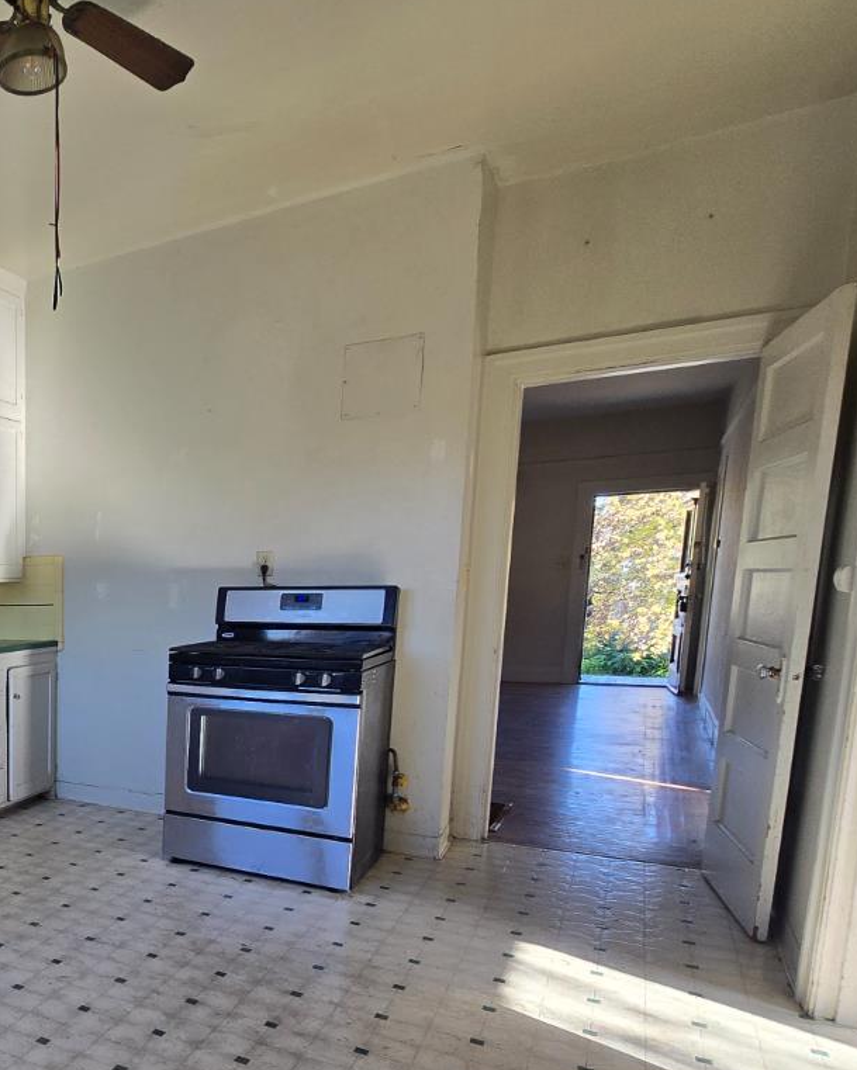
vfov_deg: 65.9
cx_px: -73
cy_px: 729
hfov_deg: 44.3
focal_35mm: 25
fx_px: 792
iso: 64
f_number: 2.2
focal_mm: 2.2
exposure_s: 1/120
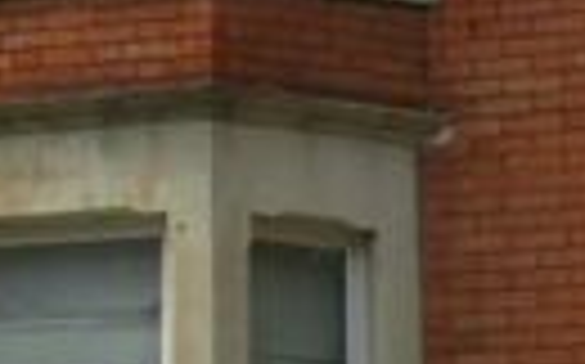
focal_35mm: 222
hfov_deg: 9.2
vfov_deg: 5.8
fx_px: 3536
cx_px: -338
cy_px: -155
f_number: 3.9
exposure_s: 1/1000
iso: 100
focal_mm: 6.9
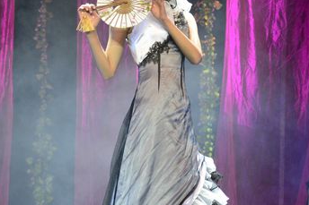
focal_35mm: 196
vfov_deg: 7.0
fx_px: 1680
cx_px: 160
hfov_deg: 10.5
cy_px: 94
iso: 800
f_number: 5.3
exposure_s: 1/60
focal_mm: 75
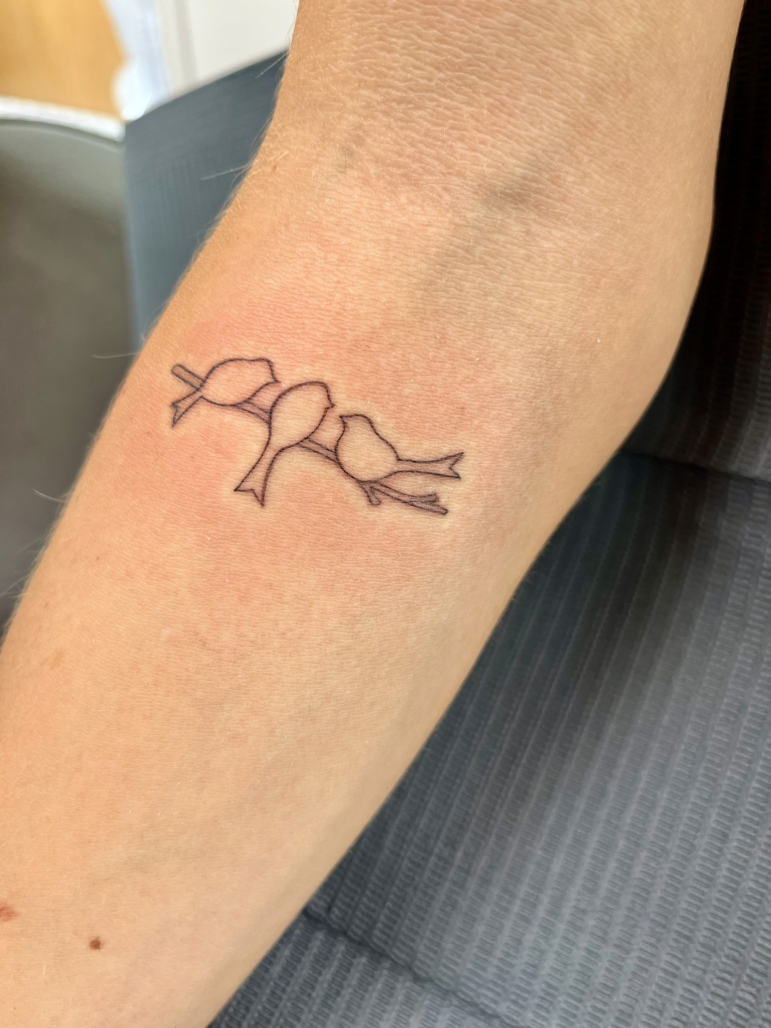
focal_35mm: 26
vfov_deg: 67.3
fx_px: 772
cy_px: 514
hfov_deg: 53.1
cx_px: 386
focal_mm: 5.1
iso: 50
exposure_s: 1/67
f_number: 1.6
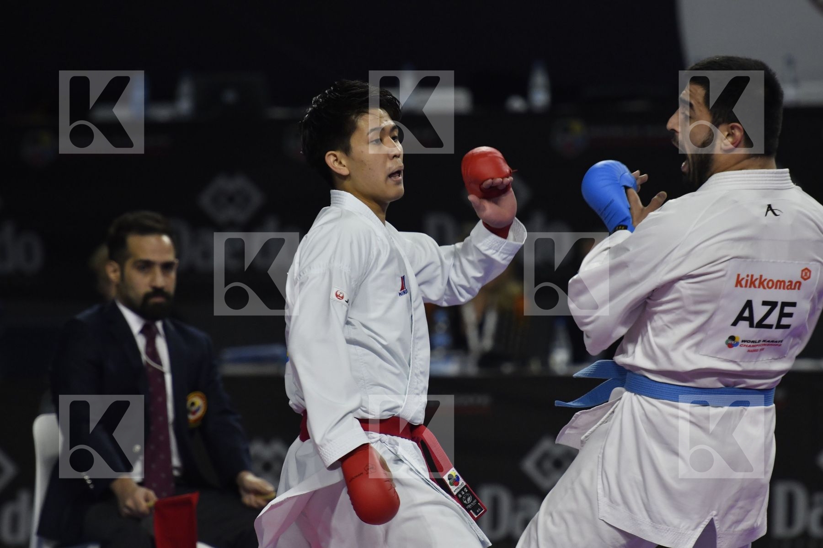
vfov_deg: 3.3
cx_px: 412
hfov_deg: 4.9
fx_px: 9596
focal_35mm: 420
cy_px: 274
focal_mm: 280
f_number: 4
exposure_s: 1/800
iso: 1250
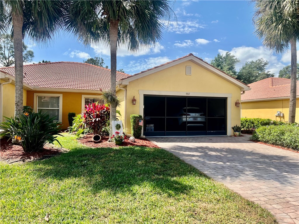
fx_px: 225
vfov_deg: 53.1
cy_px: 112
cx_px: 150
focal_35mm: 26
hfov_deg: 67.3
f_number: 1.5
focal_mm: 5.7
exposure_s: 1/2762
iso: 50
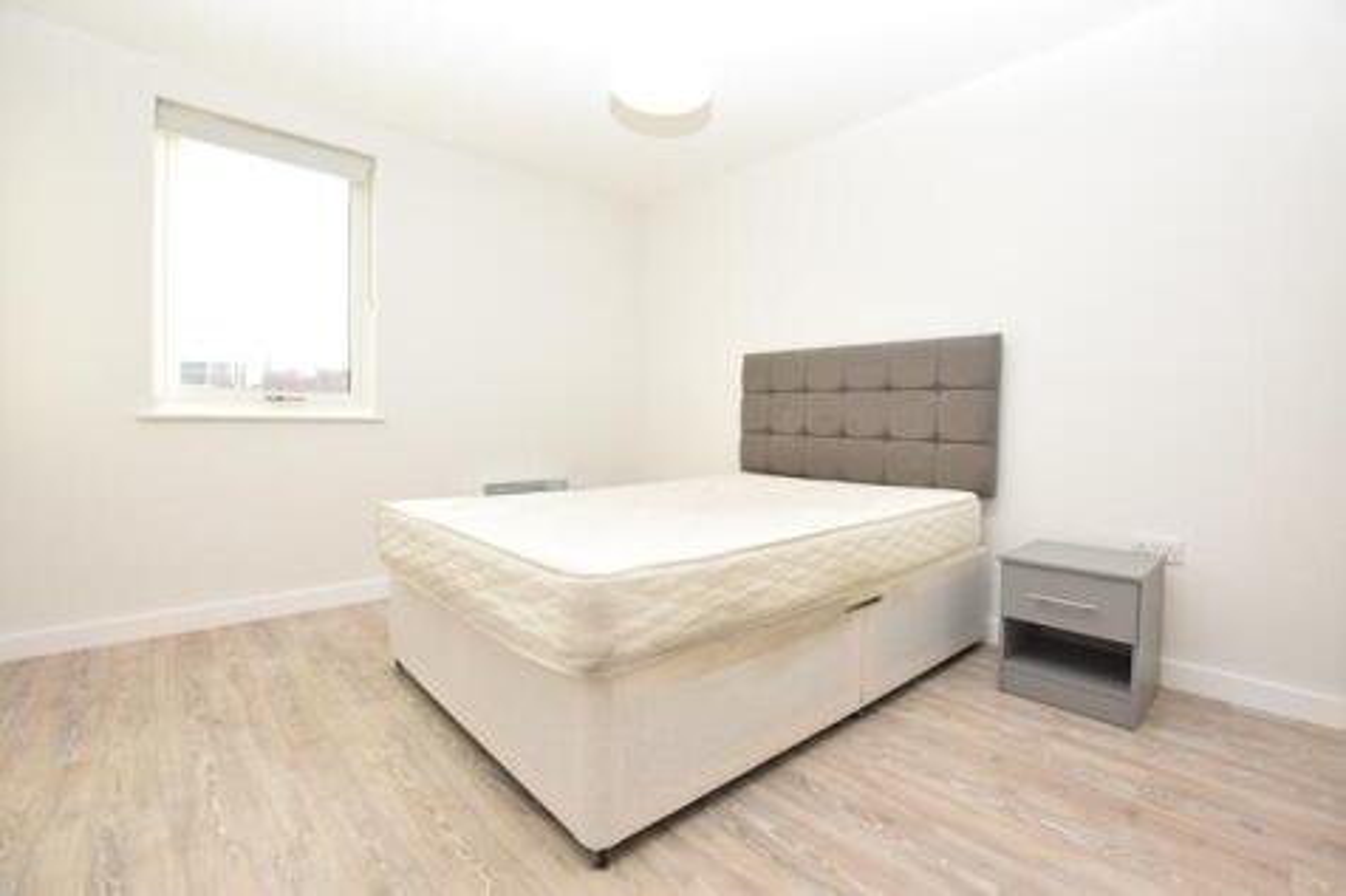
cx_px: 673
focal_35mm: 15
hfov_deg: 100.4
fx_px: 561
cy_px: 448
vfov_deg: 77.3
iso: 720
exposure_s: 1/125
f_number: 5.6
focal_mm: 10
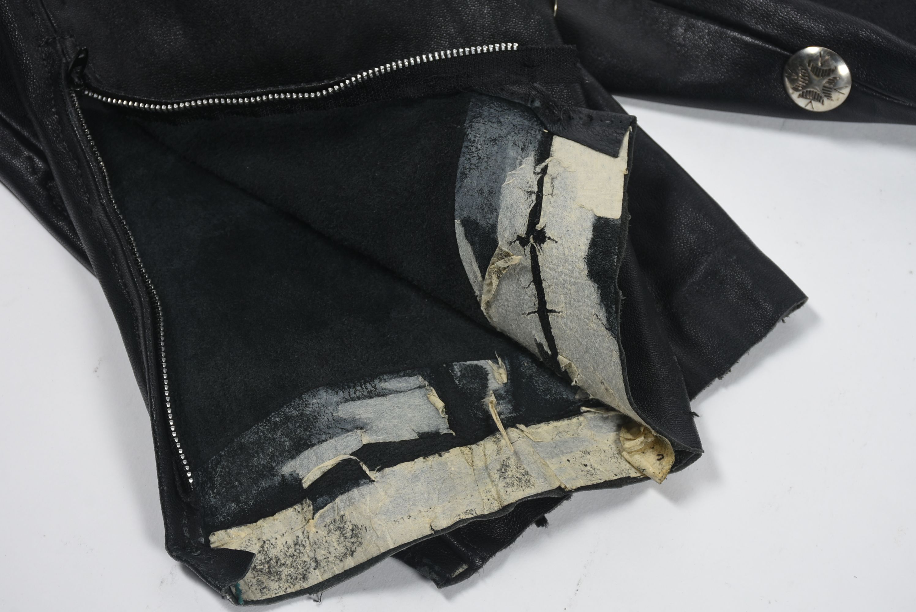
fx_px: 2521
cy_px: 306
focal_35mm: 99
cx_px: 458
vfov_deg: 13.8
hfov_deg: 20.6
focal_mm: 66
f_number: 10
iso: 200
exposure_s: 1/125
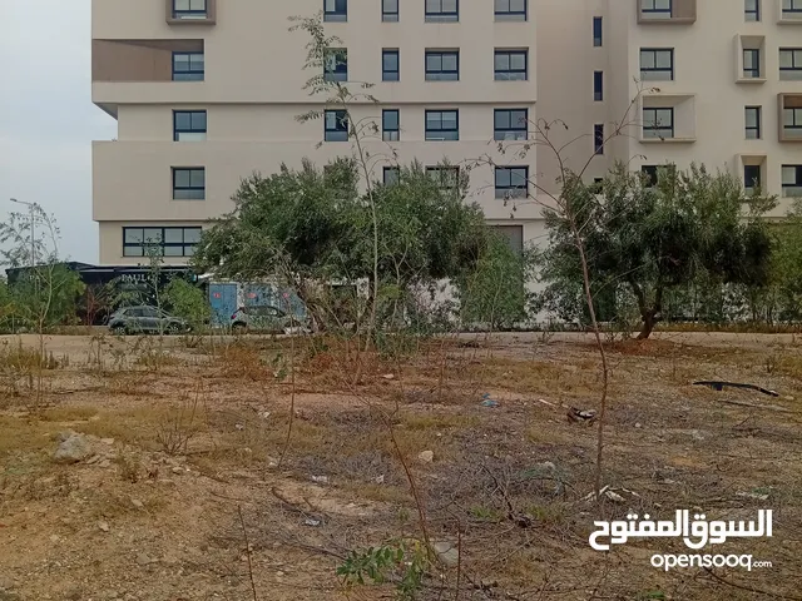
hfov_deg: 65.3
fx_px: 626
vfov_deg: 51.4
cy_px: 300
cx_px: 401
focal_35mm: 27
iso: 50
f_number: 1.8
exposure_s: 1/723
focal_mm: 3.84
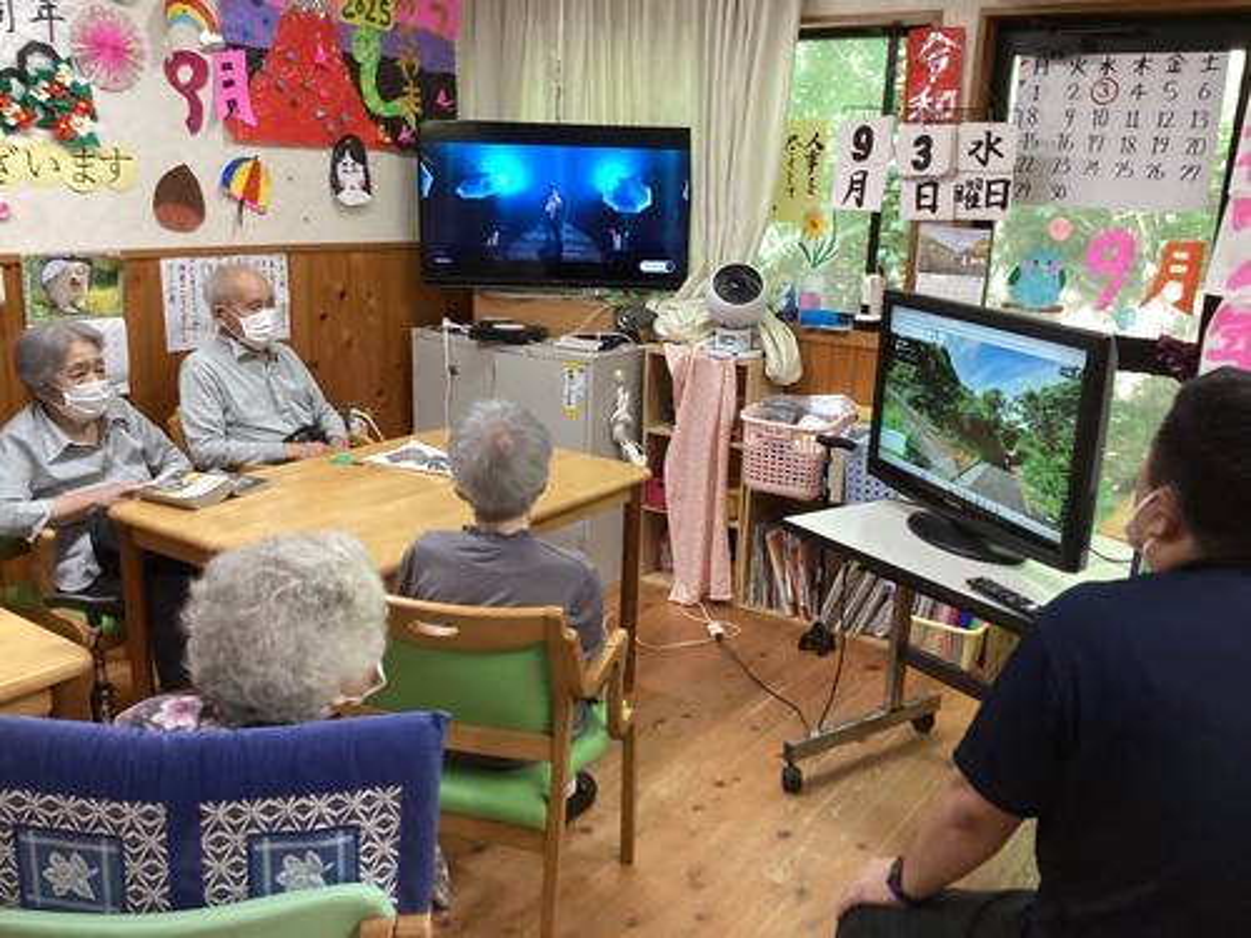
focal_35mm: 31
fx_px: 1120
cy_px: 469
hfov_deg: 58.4
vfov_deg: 45.4
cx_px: 626
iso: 200
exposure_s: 1/60
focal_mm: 3.3
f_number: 2.4
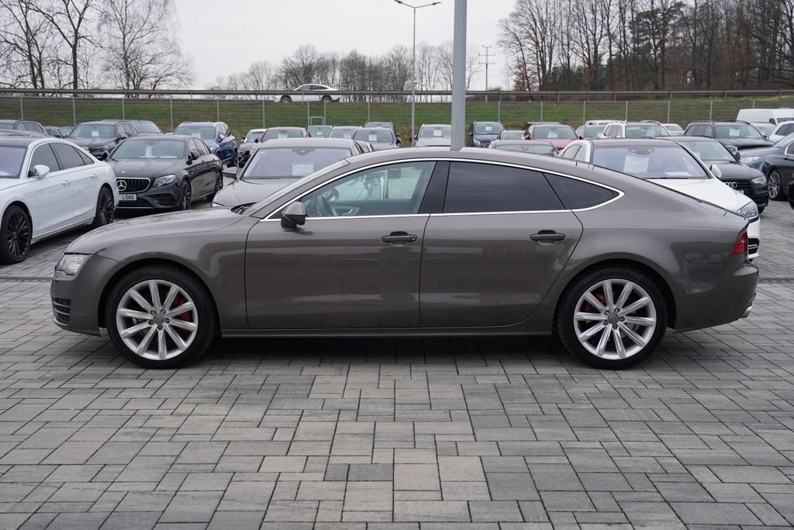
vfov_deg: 35.1
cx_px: 397
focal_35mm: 38
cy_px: 265
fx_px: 838
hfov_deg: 50.7
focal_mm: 38
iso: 100
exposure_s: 1/160
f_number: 5.6
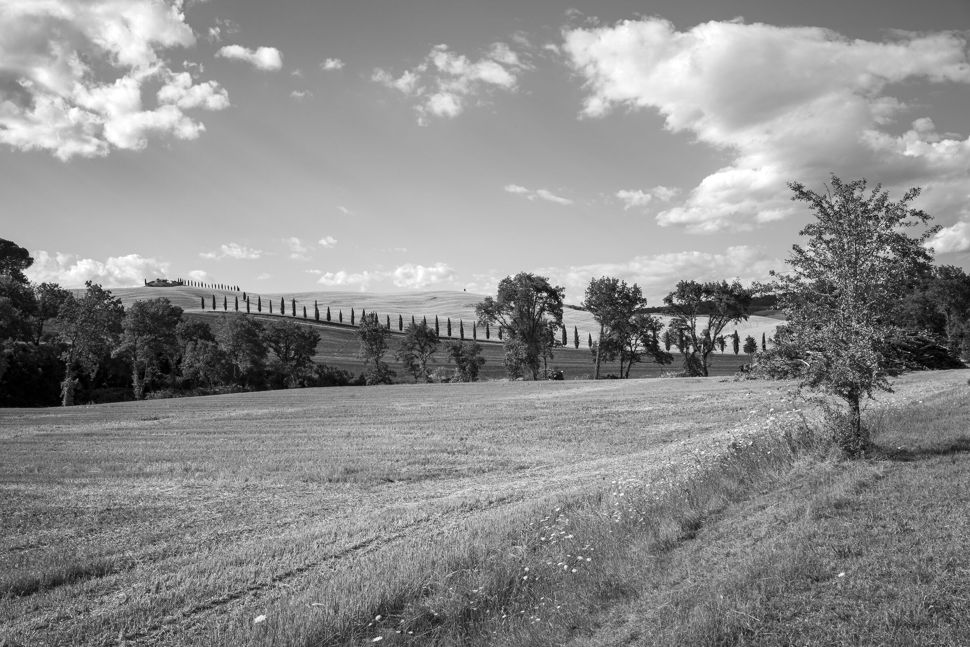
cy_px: 324
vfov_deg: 37.9
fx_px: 943
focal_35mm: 35
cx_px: 485
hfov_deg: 54.4
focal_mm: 35
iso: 100
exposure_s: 1/60
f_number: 18
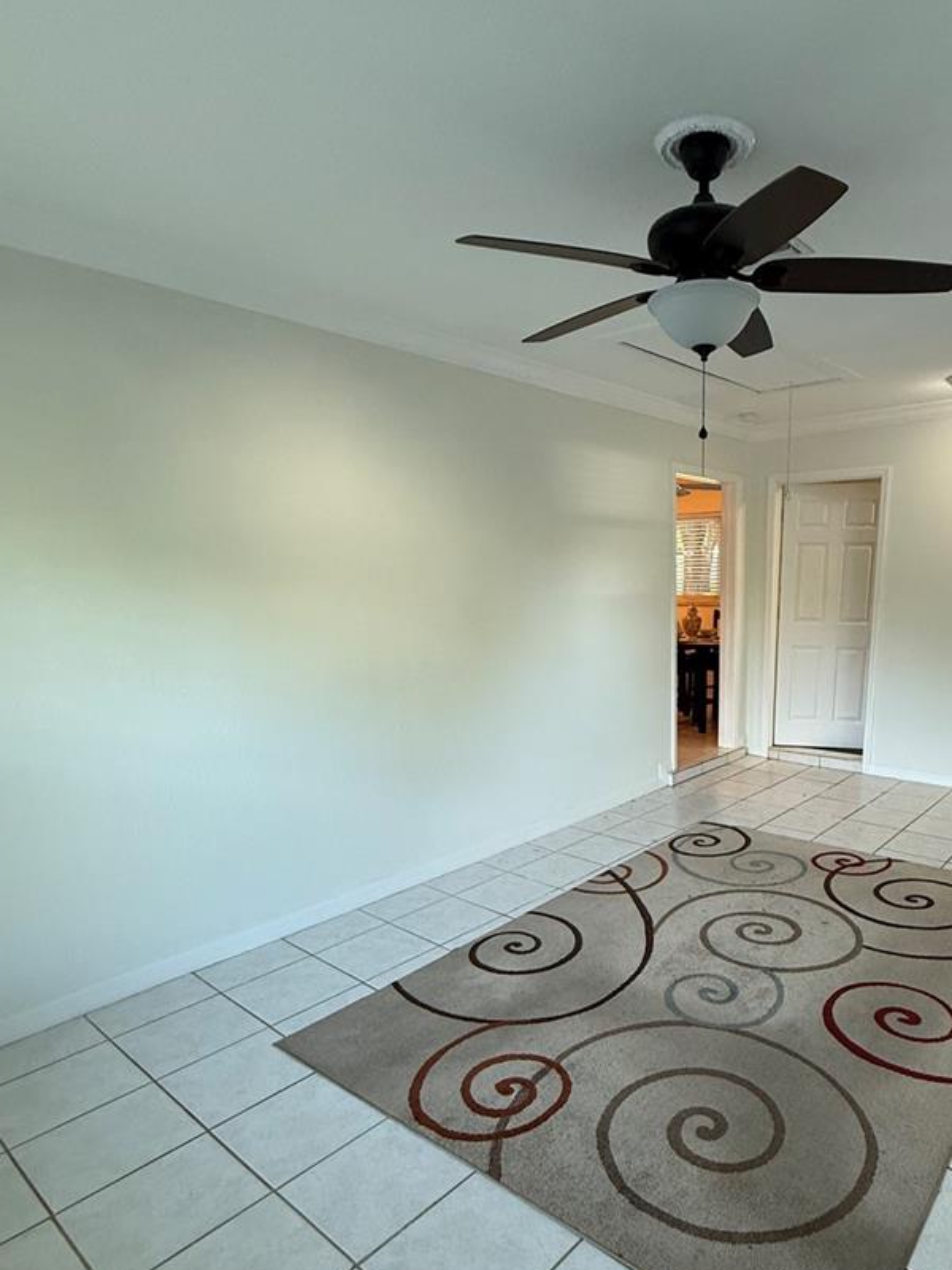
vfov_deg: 77.9
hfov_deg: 61.6
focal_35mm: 21
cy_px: 772
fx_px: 770
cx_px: 651
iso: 250
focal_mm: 2.22
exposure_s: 1/120
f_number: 2.2
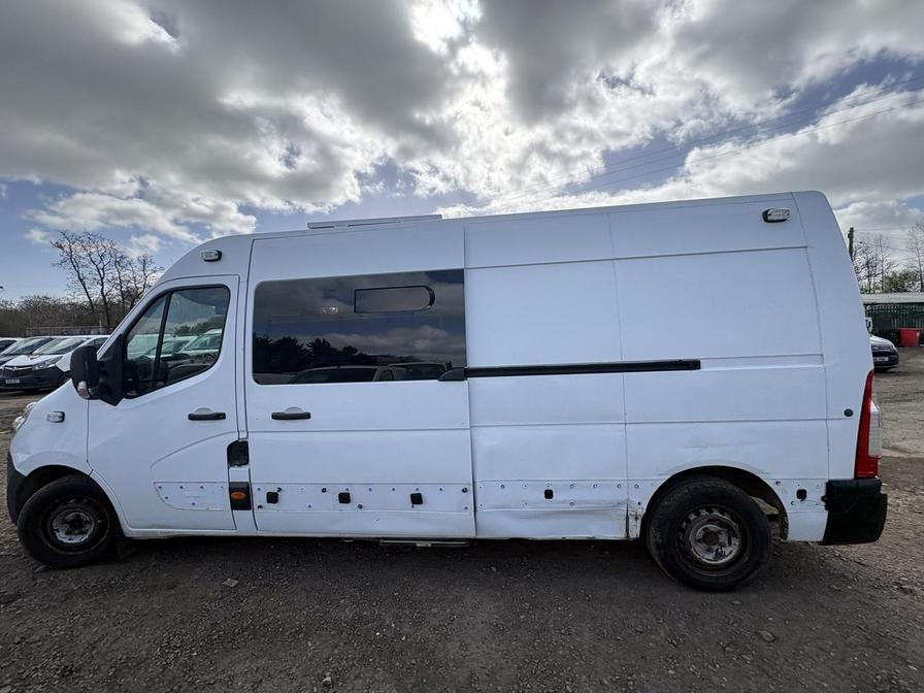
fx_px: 374
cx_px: 462
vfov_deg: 85.7
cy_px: 346
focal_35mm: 14
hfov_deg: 102.1
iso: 40
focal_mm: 2.22
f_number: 2.2
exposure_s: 1/1110
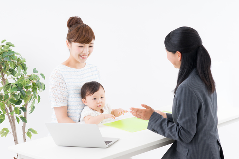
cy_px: 80
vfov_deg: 16.1
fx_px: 564
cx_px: 120
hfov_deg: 23.9
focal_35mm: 85
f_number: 9
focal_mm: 85
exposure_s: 1/125
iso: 100
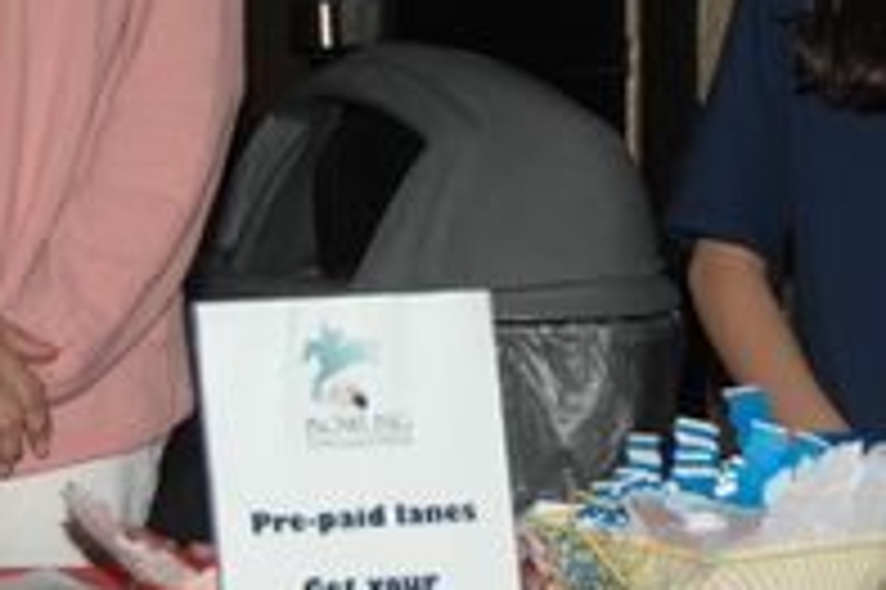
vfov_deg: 5.1
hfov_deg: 7.7
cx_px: 670
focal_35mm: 269
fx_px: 6606
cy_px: -65
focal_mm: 55
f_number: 4.8
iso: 200
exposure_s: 1/125
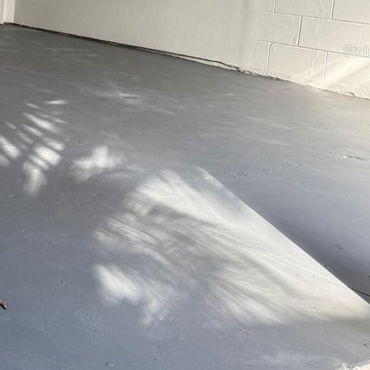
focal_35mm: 66
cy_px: 50
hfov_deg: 22.2
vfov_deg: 25.4
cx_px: -164
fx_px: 798
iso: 64
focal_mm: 6.76
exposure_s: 1/255
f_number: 1.78
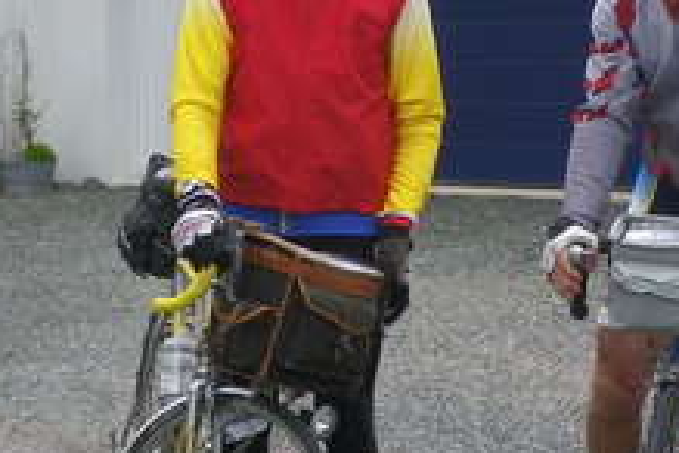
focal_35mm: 134
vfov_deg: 10.2
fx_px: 2527
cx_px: 546
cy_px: 177
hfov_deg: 15.2
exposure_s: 1/320
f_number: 4.6
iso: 80
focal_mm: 8.46
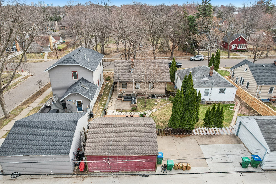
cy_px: 89
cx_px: 134
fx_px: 176
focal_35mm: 23
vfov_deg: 55.1
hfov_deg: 76.1
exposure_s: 1/1000
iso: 160
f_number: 2.8
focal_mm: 8.4
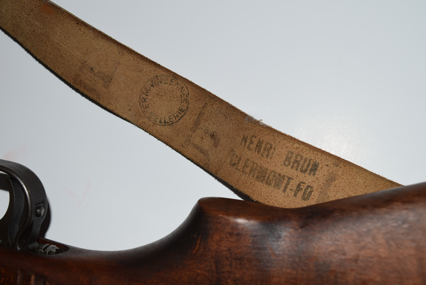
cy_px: 142
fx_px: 480
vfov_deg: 33.1
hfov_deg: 47.9
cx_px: 213
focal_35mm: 40
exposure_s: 1/60
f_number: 8
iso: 100
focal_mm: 27
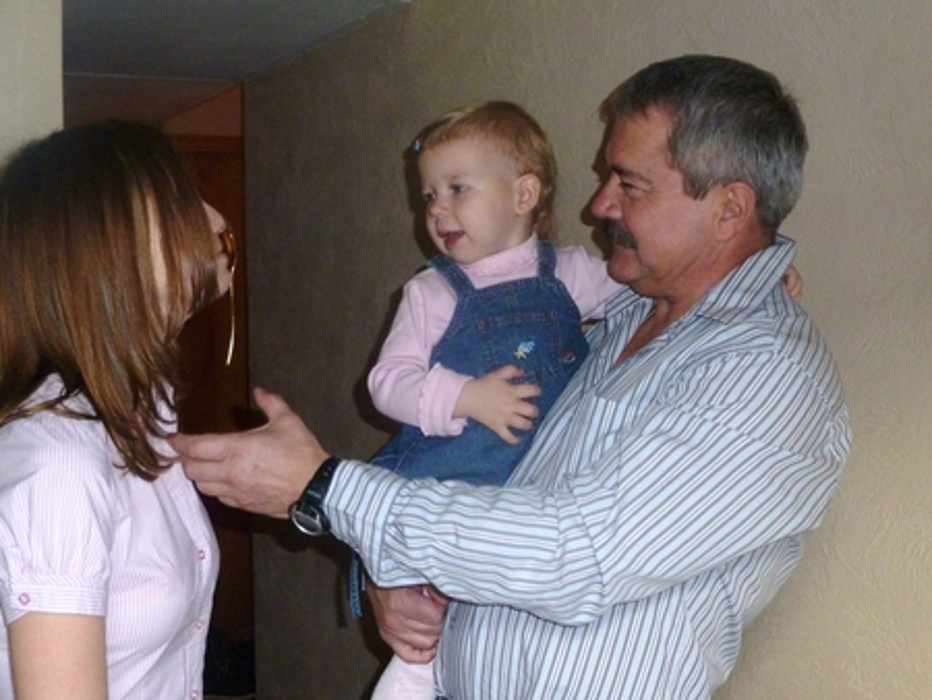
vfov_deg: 30.3
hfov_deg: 39.6
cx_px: 466
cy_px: 350
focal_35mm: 48
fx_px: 1293
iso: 400
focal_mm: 7.9
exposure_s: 1/125
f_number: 3.8
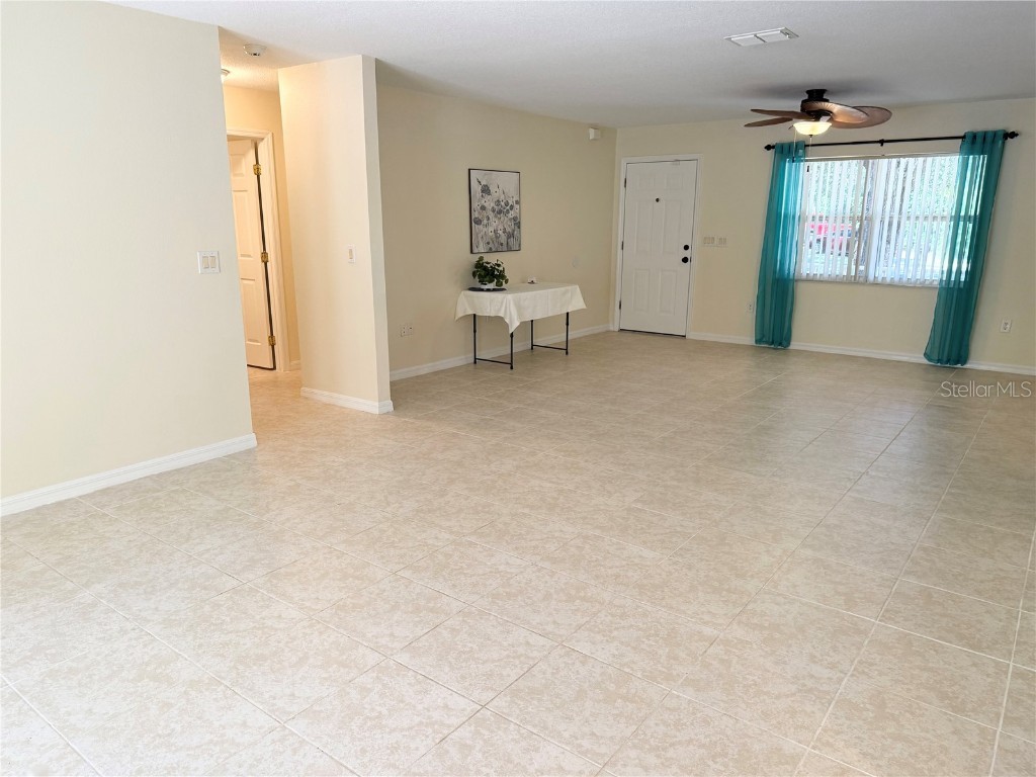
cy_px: 388
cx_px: 518
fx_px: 718
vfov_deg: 56.8
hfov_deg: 71.6
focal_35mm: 24
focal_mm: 6.76
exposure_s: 1/188
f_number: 1.78
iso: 200
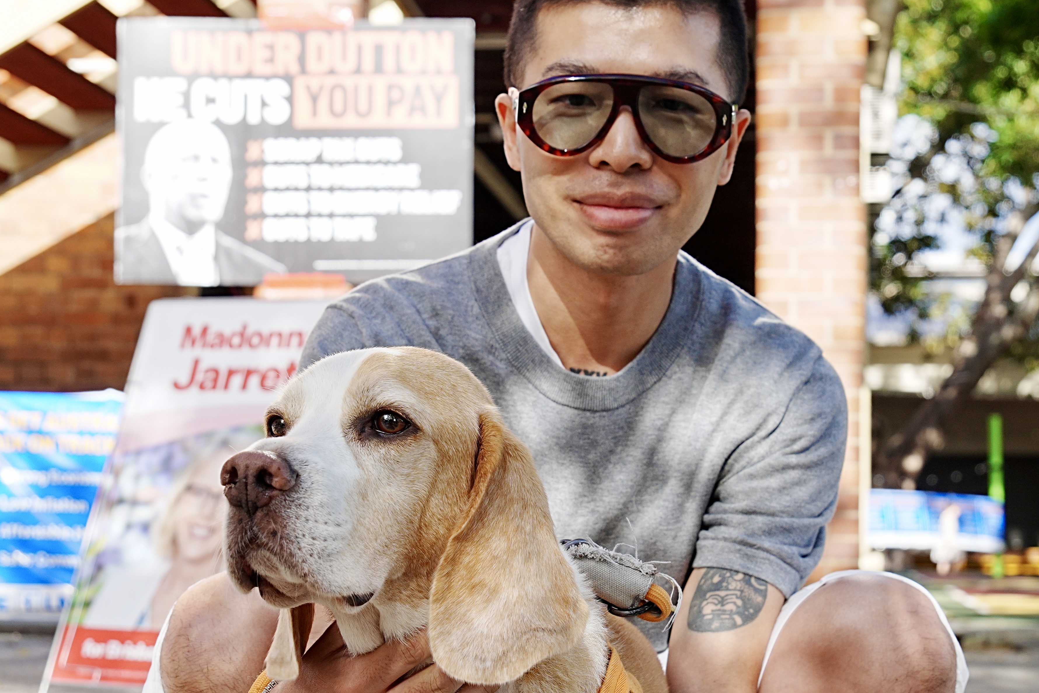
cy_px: 395
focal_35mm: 81
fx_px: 2334
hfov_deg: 25.1
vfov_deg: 16.9
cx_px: 595
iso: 125
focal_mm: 31
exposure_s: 1/320
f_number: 4.5
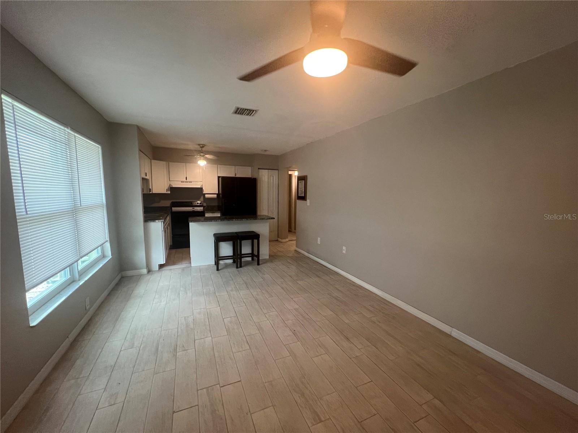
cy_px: 216
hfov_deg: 106.2
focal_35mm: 13
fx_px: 217
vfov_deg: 89.9
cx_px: 289
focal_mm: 1.57
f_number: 1.8
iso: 250
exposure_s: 1/120
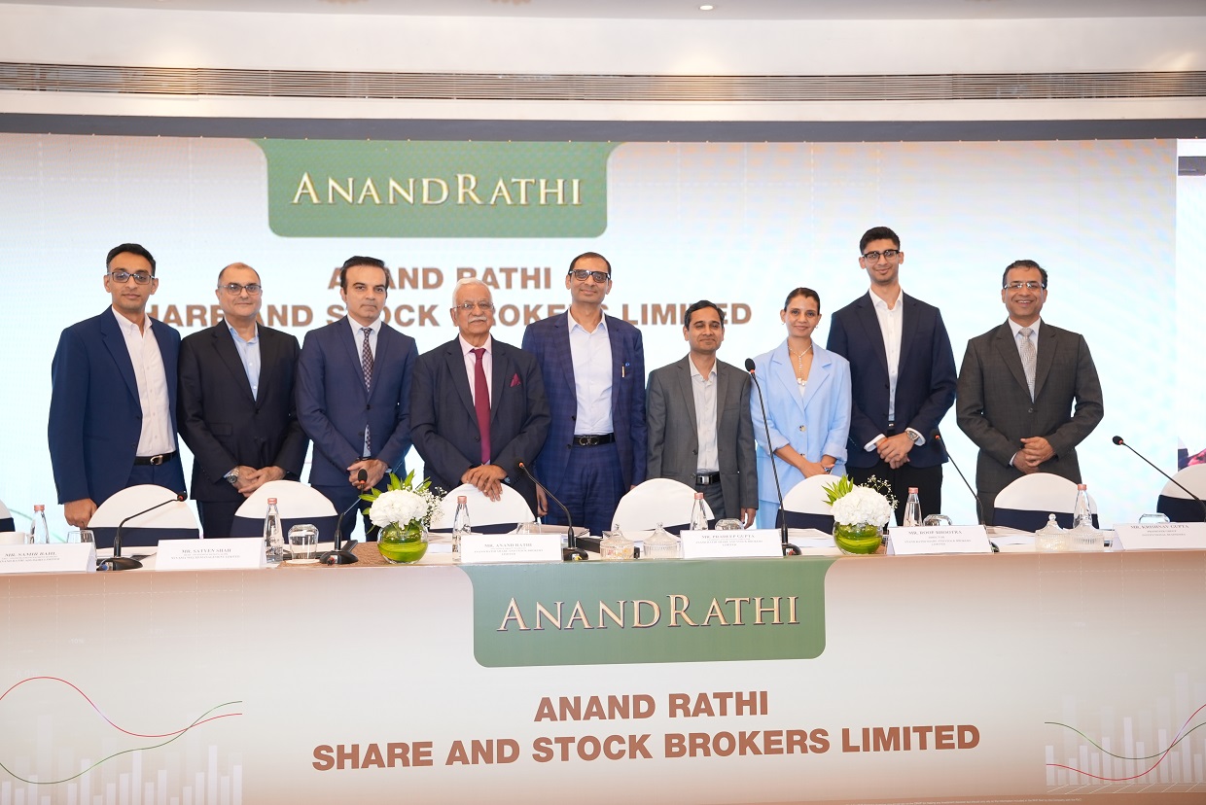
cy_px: 402
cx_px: 603
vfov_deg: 33.7
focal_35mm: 40
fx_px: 1331
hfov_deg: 48.8
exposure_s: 1/160
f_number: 3.5
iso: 1600
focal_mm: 39.7
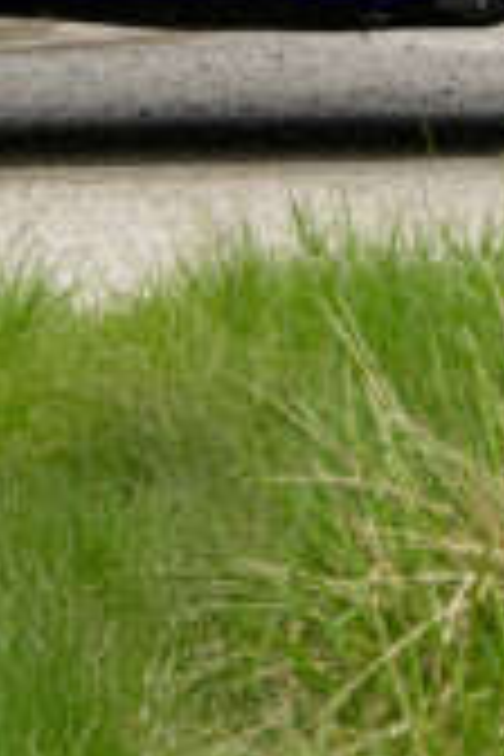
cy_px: -362
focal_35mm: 492
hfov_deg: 2.8
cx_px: 216
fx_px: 10331
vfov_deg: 4.2
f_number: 5
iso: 64
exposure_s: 1/125
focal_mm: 65
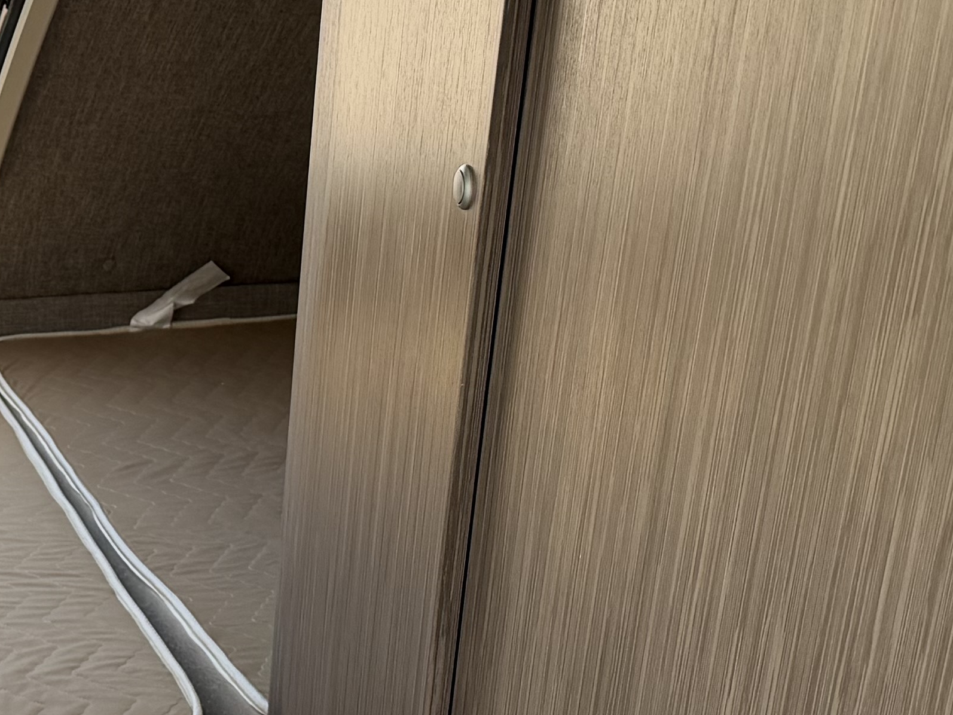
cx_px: -11
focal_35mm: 86
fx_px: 2368
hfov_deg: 21.9
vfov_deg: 17.0
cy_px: 587
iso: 80
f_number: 1.78
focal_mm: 6.76
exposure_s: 1/199
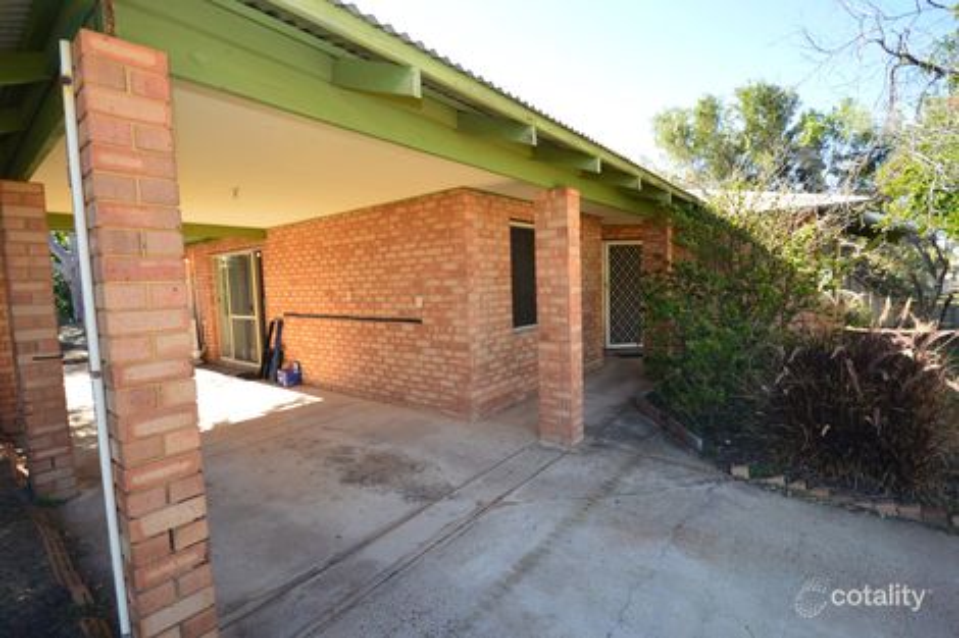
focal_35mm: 15
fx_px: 399
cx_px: 480
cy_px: 319
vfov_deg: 77.3
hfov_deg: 100.4
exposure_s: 1/100
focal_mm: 10
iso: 100
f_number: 5
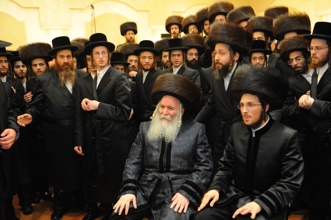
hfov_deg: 50.7
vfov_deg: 35.0
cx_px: 166
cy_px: 110
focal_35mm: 38
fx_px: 349
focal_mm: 38
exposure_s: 1/100
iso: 3200
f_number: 4
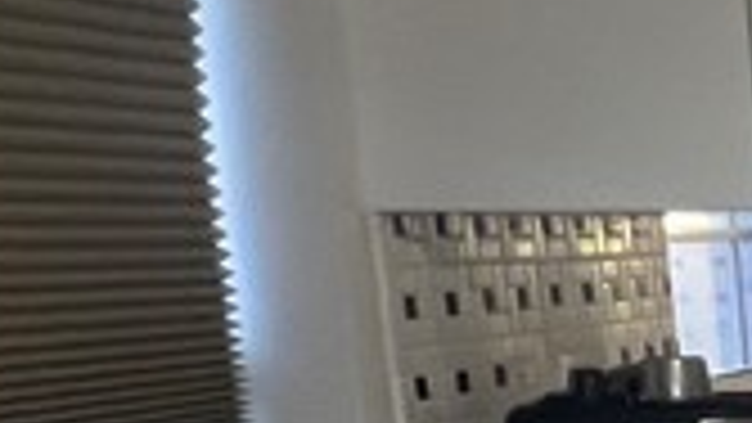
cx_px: 2166
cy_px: 432
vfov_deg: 13.7
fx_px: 1735
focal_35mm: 87
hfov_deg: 12.1
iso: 160
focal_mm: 1.57
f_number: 1.8
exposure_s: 1/60
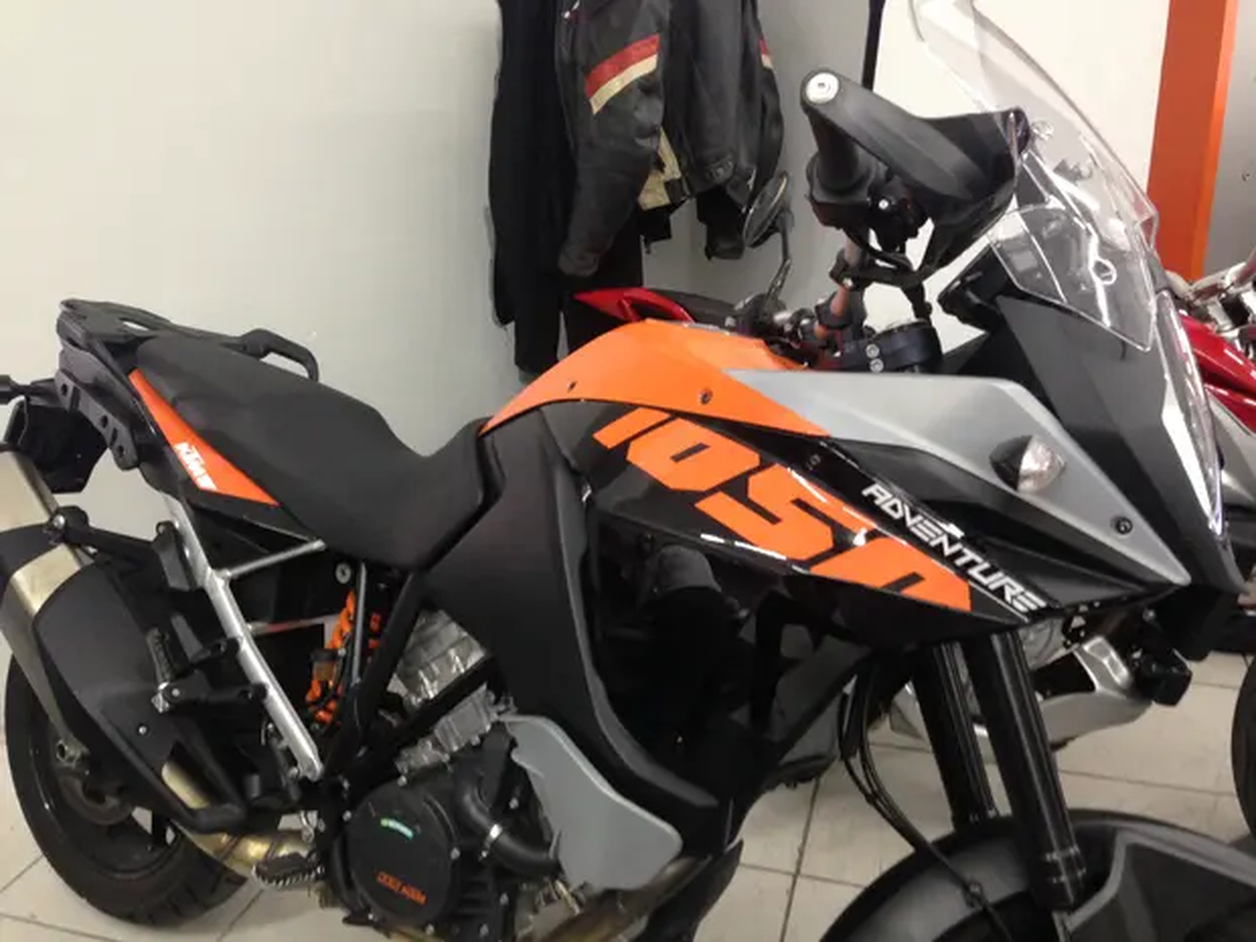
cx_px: 628
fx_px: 1197
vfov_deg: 42.9
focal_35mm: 33
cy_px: 471
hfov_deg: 55.4
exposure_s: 1/20
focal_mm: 4.12
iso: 250
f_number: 2.4
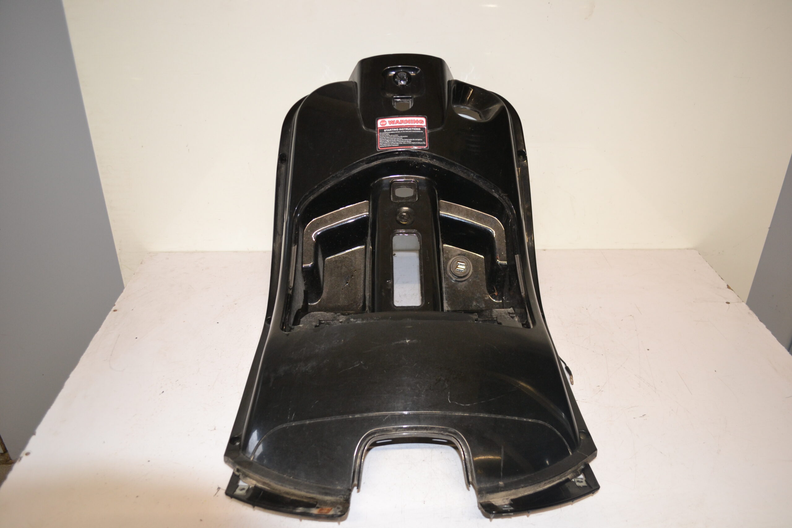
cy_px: 264
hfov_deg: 67.4
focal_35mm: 27
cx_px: 396
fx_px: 594
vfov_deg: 47.9
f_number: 3.5
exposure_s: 1/60
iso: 500
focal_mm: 18
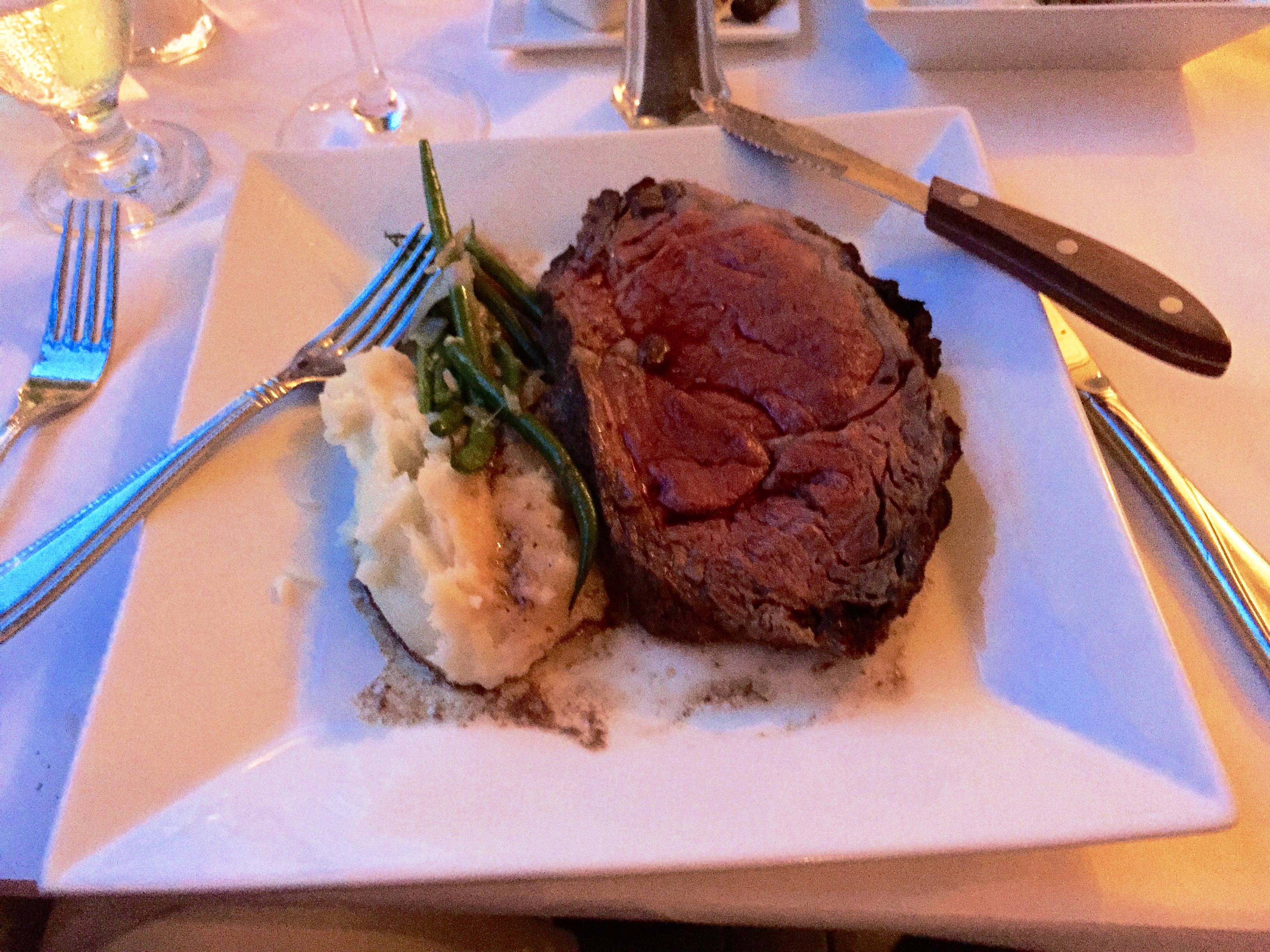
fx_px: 1064
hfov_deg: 61.7
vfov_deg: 48.2
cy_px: 476
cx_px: 635
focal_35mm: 29
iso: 800
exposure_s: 1/15
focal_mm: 4.15
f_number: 2.2
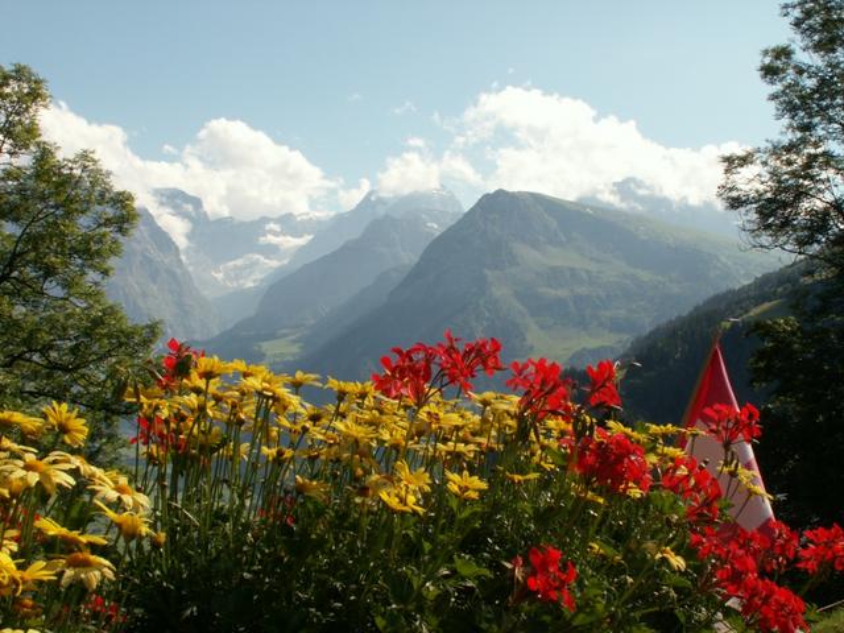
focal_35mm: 48
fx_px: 1170
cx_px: 422
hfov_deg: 39.7
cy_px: 316
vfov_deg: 30.3
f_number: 8
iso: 50
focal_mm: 8.03
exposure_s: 1/160
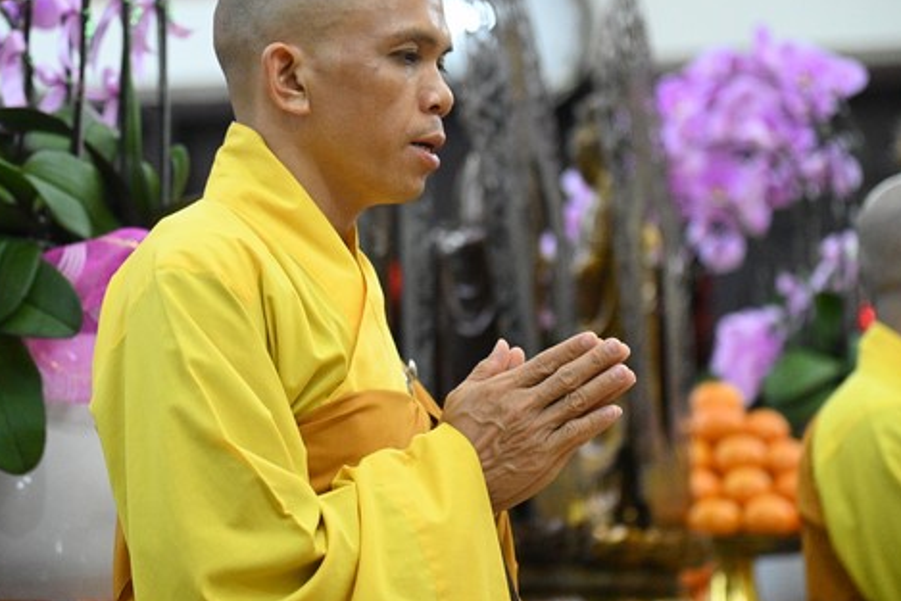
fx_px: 4156
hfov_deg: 12.4
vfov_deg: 8.3
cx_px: 384
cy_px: 269
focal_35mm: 166
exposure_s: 1/250
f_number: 4
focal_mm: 120
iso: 12800
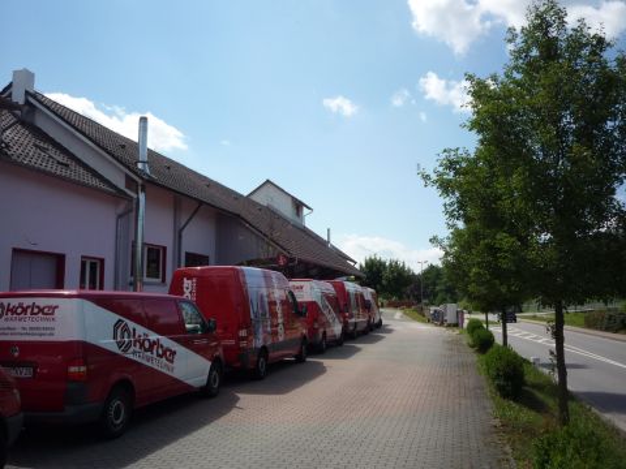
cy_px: 234
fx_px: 579
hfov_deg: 56.8
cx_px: 313
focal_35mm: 32
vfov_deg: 44.2
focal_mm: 5.2
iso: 100
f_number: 5.6
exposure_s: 1/400
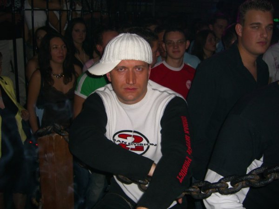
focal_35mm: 38
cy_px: 104
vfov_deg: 37.7
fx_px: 306
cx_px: 140
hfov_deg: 49.0
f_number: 2.8
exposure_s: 1/60
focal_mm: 7.9
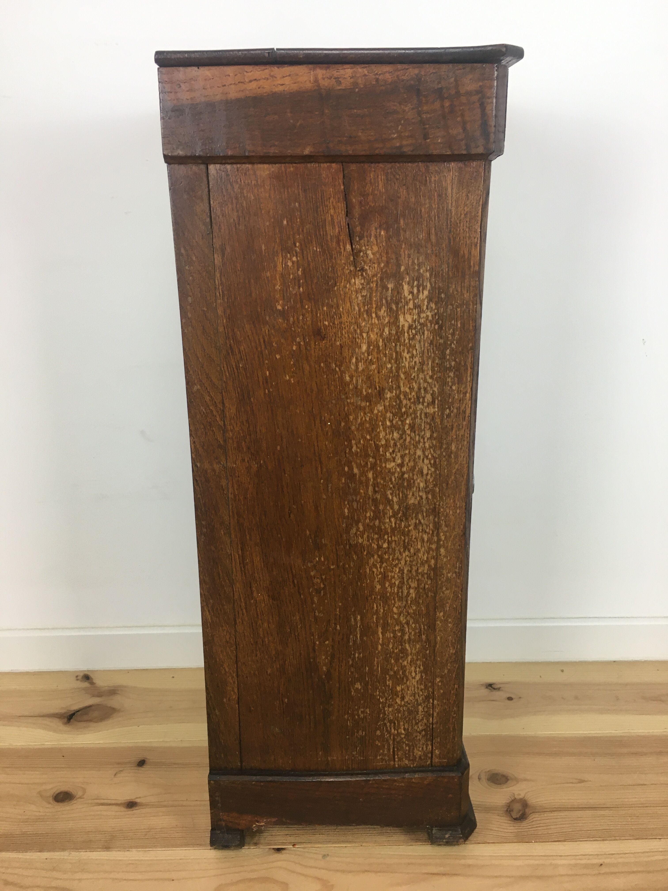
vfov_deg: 61.7
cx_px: 334
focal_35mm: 29
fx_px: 746
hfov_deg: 48.2
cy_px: 446
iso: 40
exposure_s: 1/33
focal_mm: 4.15
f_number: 2.2
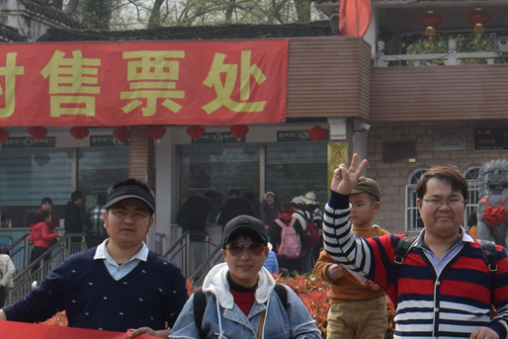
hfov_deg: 17.5
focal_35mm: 105
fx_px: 1482
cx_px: 763
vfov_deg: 13.0
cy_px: 122
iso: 400
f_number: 7.1
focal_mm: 18
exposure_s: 1/1600
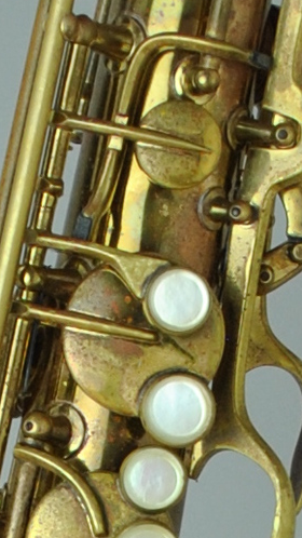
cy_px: 964
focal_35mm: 236
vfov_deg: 8.8
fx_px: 3361
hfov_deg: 5.1
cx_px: 93
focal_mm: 20
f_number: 5
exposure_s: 1/100
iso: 200
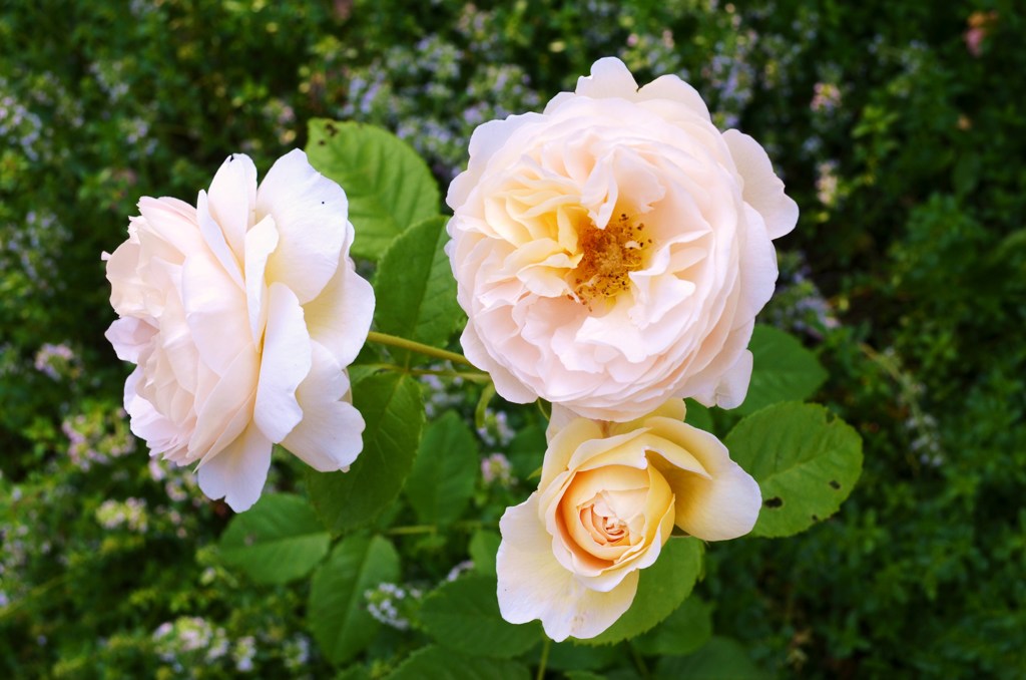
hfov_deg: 43.7
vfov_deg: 29.7
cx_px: 513
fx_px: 1280
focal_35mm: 45
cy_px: 340
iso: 200
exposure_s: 1/200
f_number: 7.1
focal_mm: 30
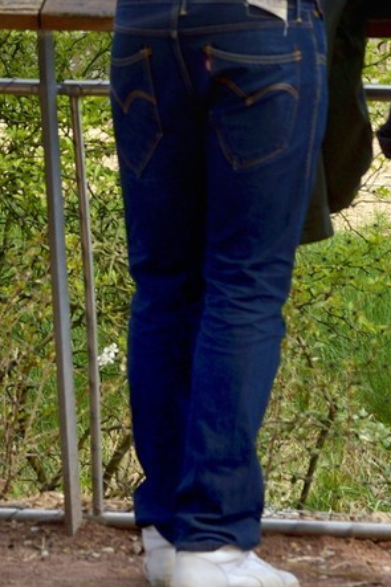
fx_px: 7646
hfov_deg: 2.9
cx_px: 42
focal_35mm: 469
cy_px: -329
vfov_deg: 4.4
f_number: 9
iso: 200
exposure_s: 1/200
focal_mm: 130
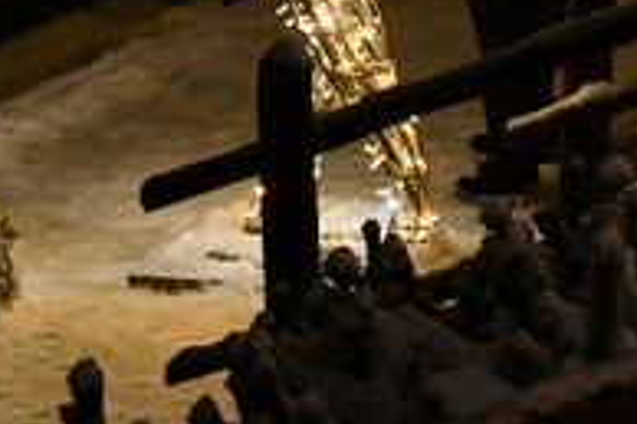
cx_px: 328
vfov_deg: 3.2
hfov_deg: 4.9
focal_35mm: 421
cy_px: -327
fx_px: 7443
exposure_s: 1/160
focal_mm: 102
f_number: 5
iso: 3200
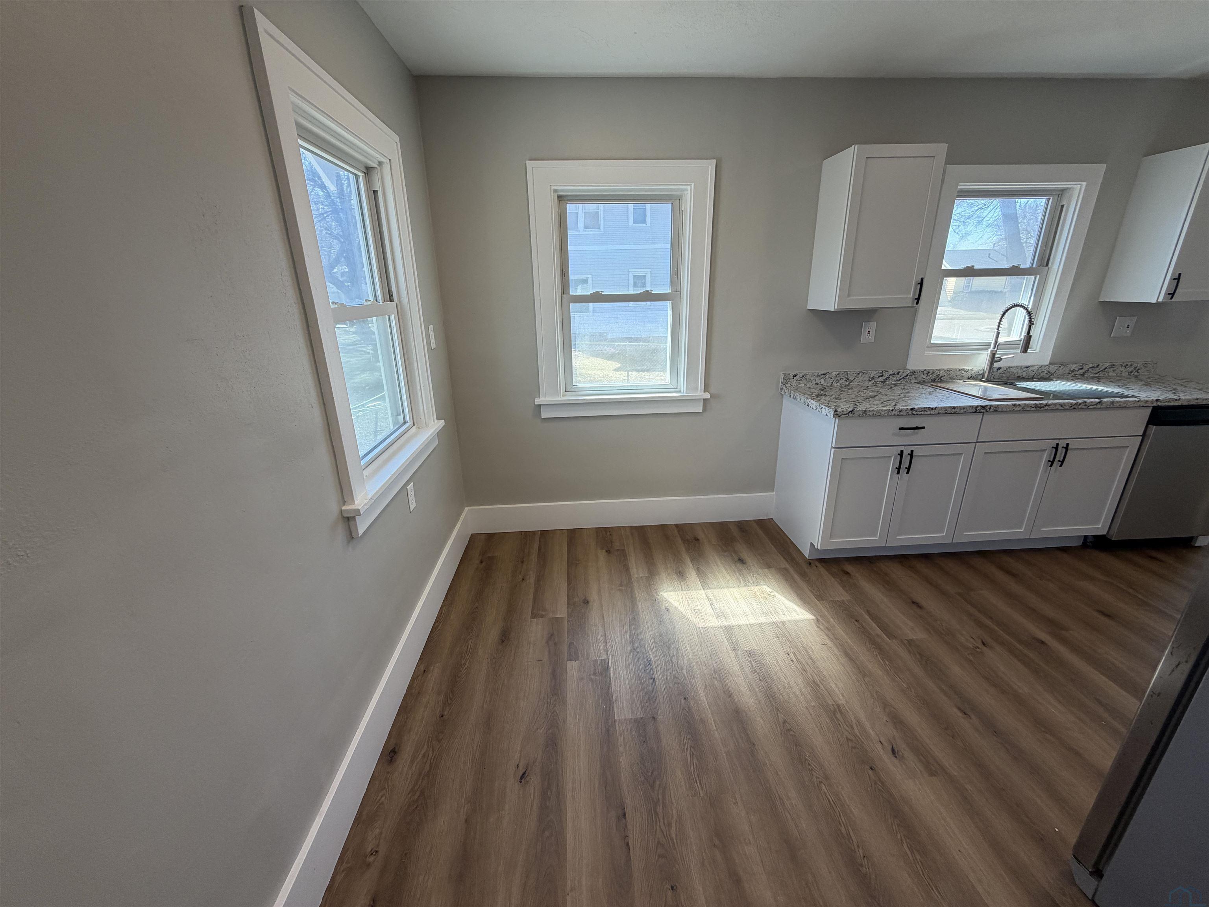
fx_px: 489
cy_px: 454
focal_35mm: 14
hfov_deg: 102.1
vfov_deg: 85.7
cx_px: 604
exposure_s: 1/120
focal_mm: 2.22
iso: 100
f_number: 2.2
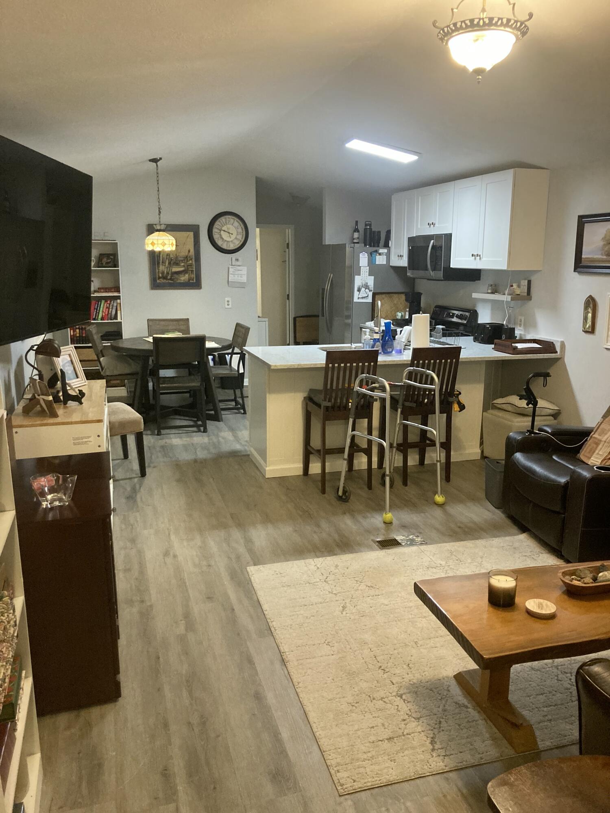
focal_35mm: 28
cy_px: 406
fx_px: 658
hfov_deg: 49.7
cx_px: 305
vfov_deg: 63.4
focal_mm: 3.99
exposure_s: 1/60
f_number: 1.8
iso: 320
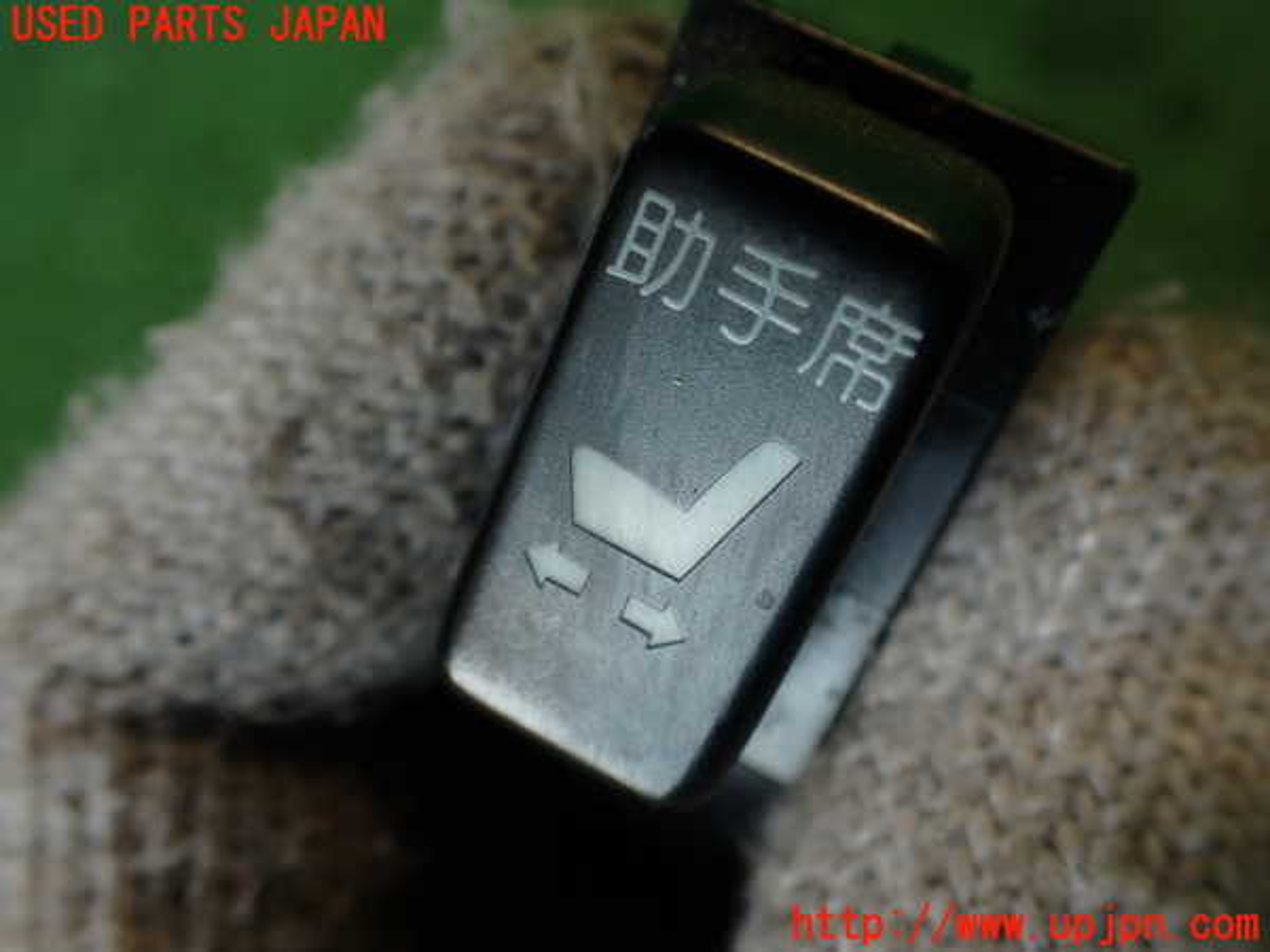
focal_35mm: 32
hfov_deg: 56.8
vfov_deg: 44.2
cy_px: 476
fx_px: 1174
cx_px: 635
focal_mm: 5.79
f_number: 2.4
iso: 125
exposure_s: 1/60
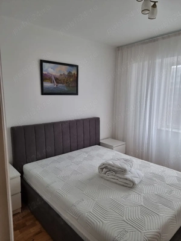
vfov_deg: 71.6
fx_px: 167
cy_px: 120
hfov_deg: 56.8
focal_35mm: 24
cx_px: 90
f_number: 1.8
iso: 100
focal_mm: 6.7
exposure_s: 1/100
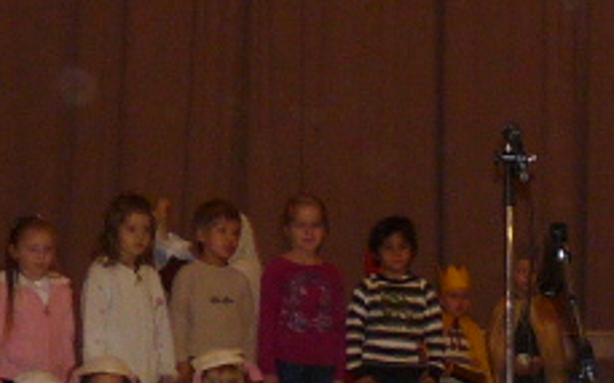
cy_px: 166
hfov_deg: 14.5
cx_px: 617
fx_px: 2376
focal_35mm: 142
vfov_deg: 9.2
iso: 250
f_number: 2.8
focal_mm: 4.8
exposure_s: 1/40
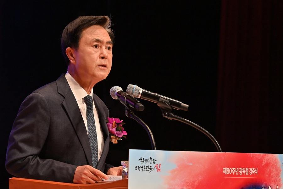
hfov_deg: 12.1
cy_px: 94
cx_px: 142
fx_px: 1336
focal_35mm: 170
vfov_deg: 8.1
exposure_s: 1/320
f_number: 9
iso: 1600
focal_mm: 170
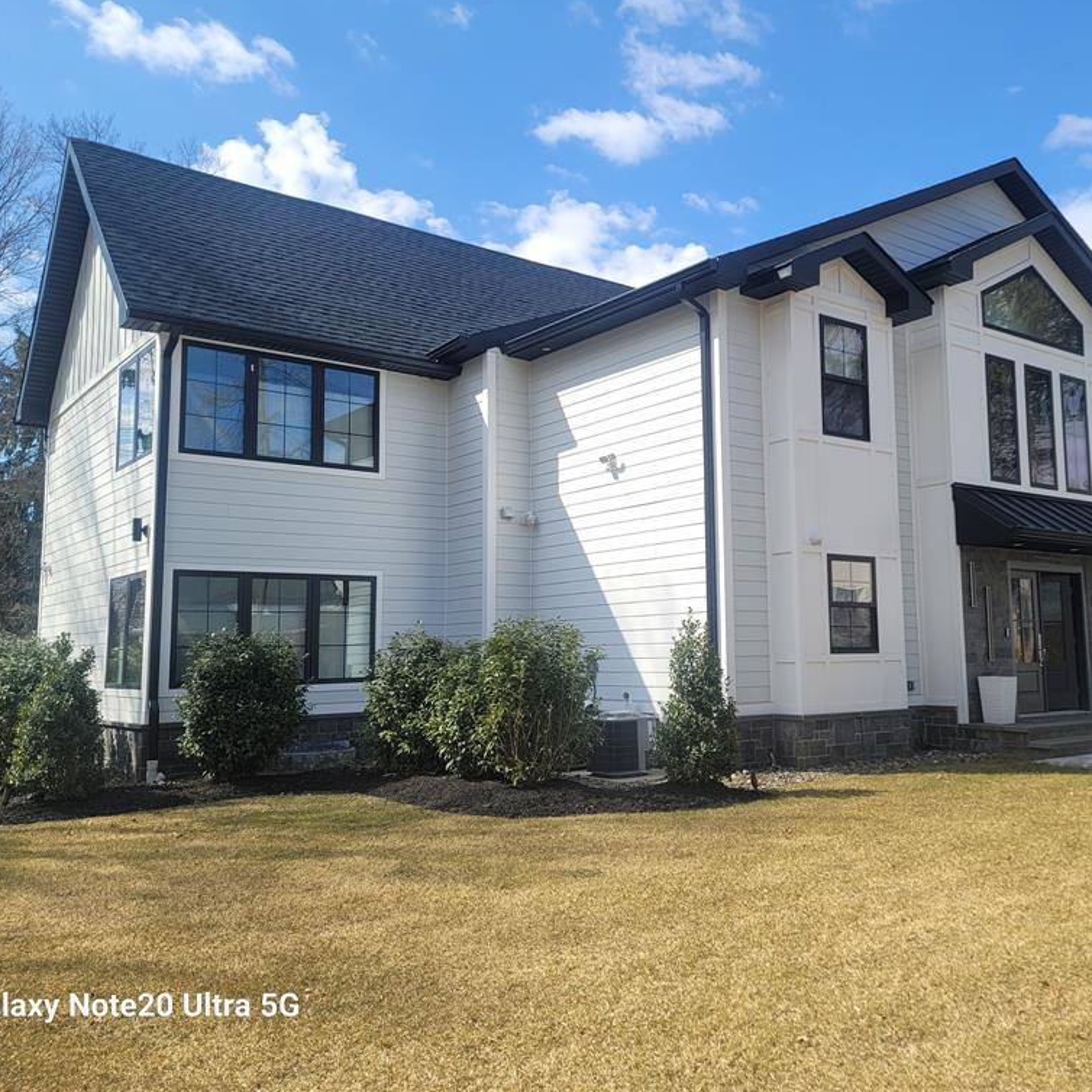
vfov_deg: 54.0
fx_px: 1071
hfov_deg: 53.8
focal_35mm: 30
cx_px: 633
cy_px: 537
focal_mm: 7
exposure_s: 1/796
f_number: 1.8
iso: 20
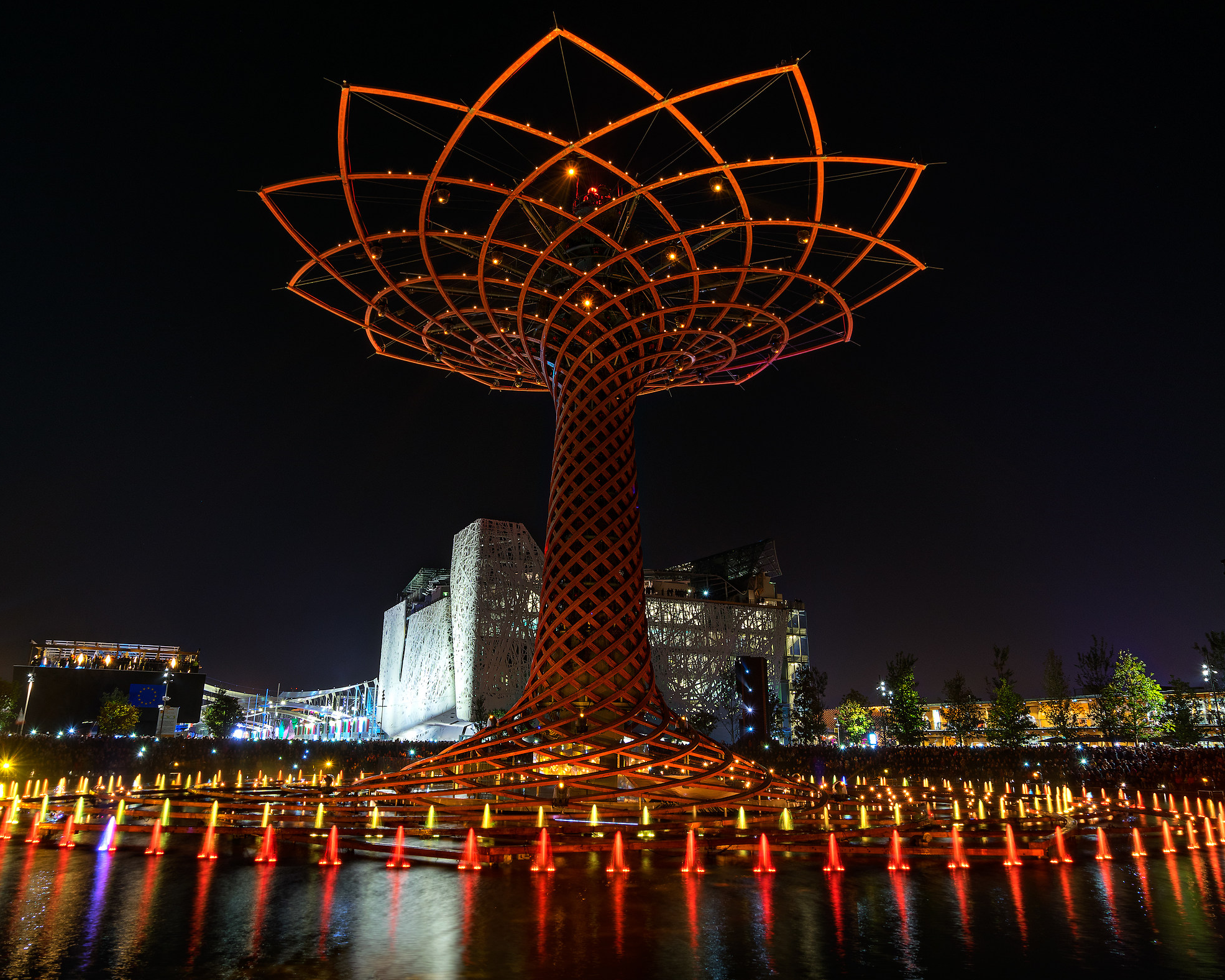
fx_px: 870
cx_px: 592
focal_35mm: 24
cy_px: 486
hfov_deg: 70.3
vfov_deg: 58.8
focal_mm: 14
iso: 100
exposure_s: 5
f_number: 11
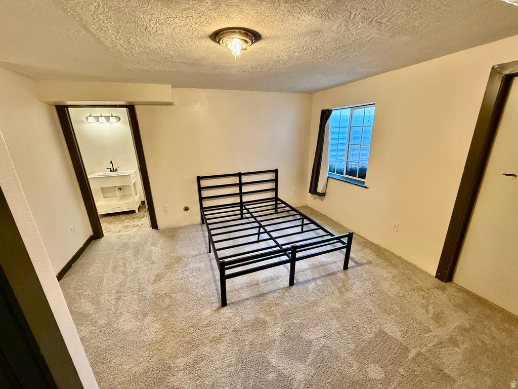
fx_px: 209
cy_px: 194
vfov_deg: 85.7
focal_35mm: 14
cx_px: 259
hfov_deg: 102.1
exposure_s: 1/120
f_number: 2.2
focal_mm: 2.22
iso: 640
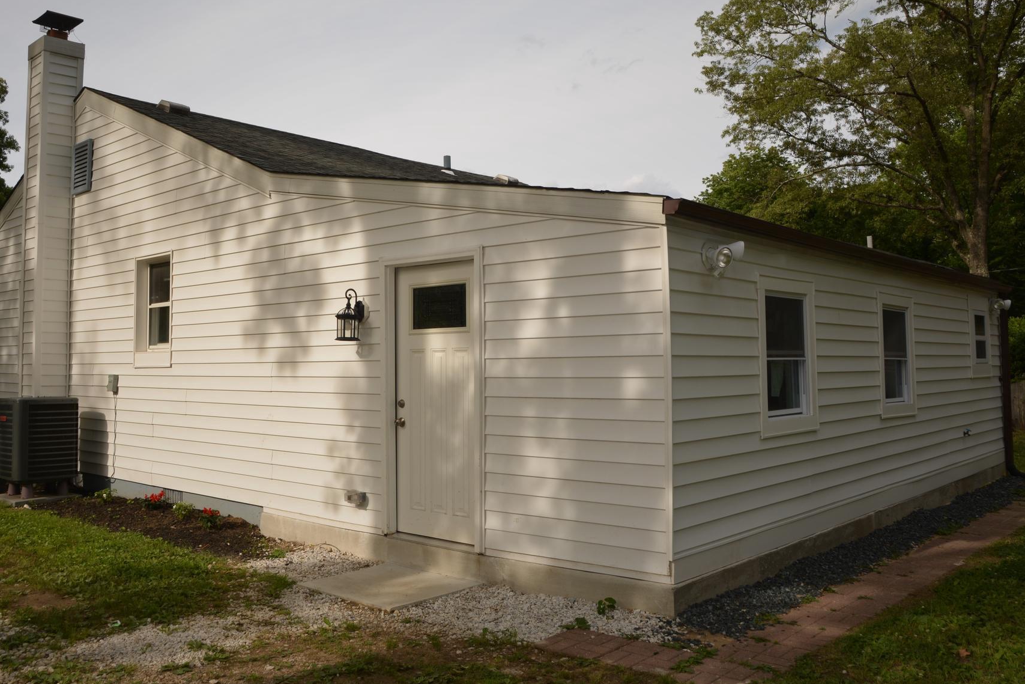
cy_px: 293
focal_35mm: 31
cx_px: 451
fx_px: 871
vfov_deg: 42.7
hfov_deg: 60.7
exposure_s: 1/200
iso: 100
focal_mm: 17
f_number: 9
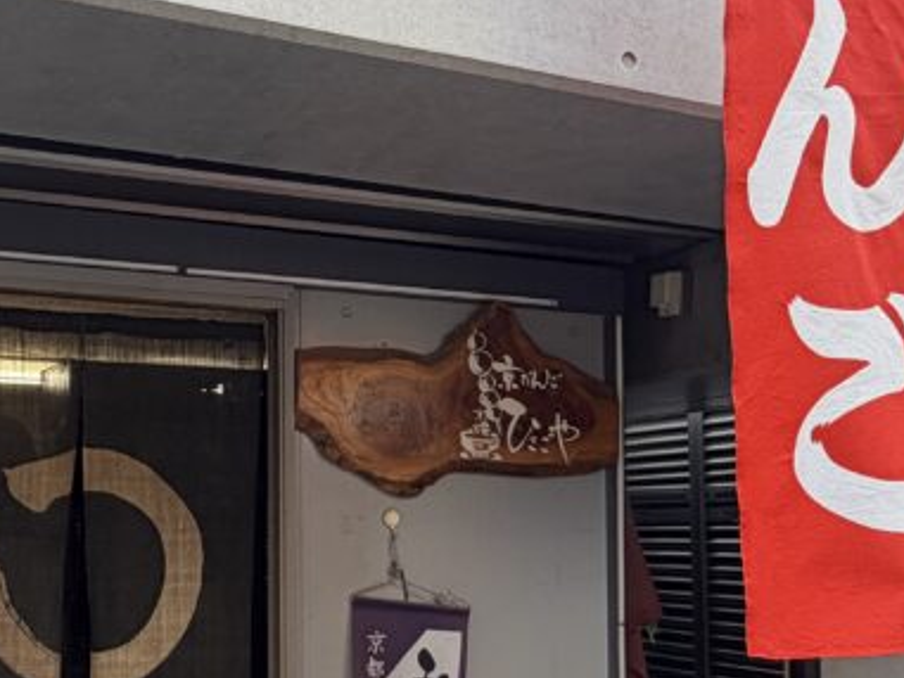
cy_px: 472
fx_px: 1228
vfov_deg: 30.6
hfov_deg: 40.0
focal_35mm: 47
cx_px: 320
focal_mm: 2.22
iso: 64
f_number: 2.2
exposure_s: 1/119
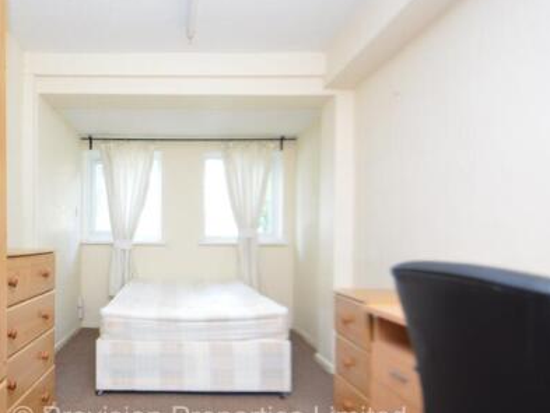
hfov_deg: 70.5
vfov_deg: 56.3
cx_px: 209
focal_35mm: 24
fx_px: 381
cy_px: 254
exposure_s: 1/60
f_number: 4
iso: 800
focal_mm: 10
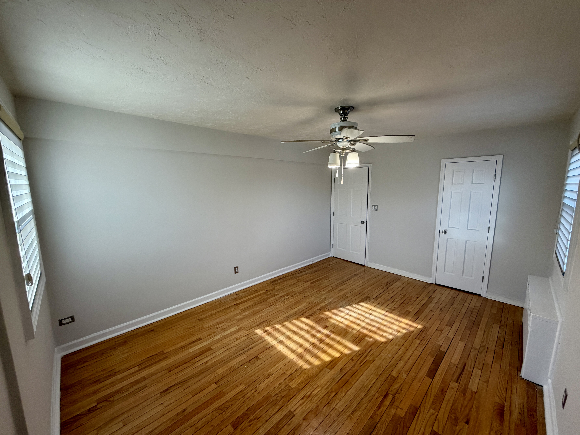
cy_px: 218
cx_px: 290
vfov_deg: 85.7
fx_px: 235
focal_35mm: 14
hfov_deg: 102.1
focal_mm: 2.22
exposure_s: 1/120
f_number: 2.2
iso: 200
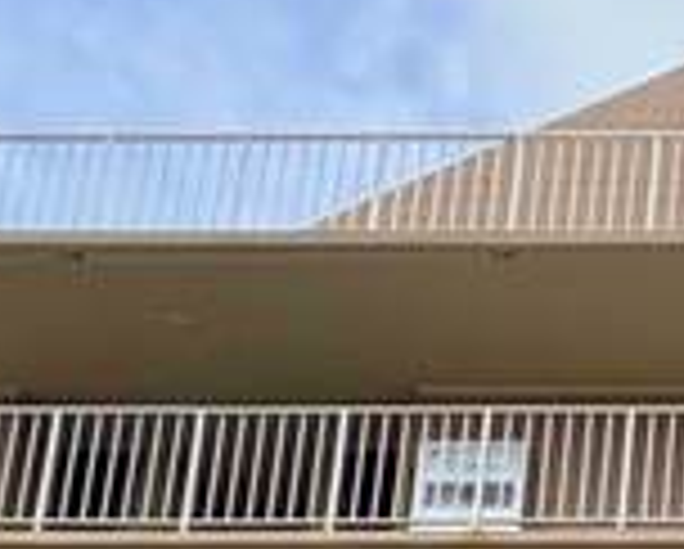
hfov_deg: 14.7
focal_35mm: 115
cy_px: 1368
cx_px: 1224
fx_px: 2331
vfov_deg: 11.0
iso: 32
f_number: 2.2
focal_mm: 2.22
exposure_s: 1/820
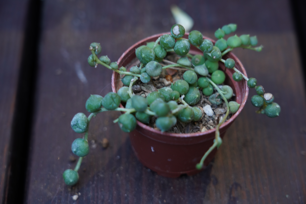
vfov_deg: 15.9
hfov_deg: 23.6
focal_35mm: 86
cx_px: 153
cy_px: 102
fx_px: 731
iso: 800
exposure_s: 1/4
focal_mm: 86
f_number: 5.6
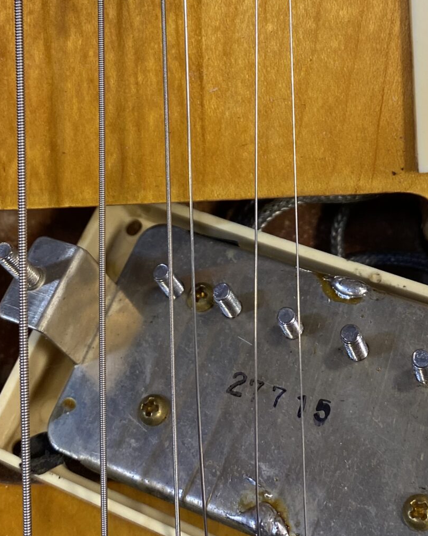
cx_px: 266
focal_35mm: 64
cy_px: 79
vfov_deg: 28.7
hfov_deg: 23.8
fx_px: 1013
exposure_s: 1/100
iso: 64
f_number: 1.8
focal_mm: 4.25
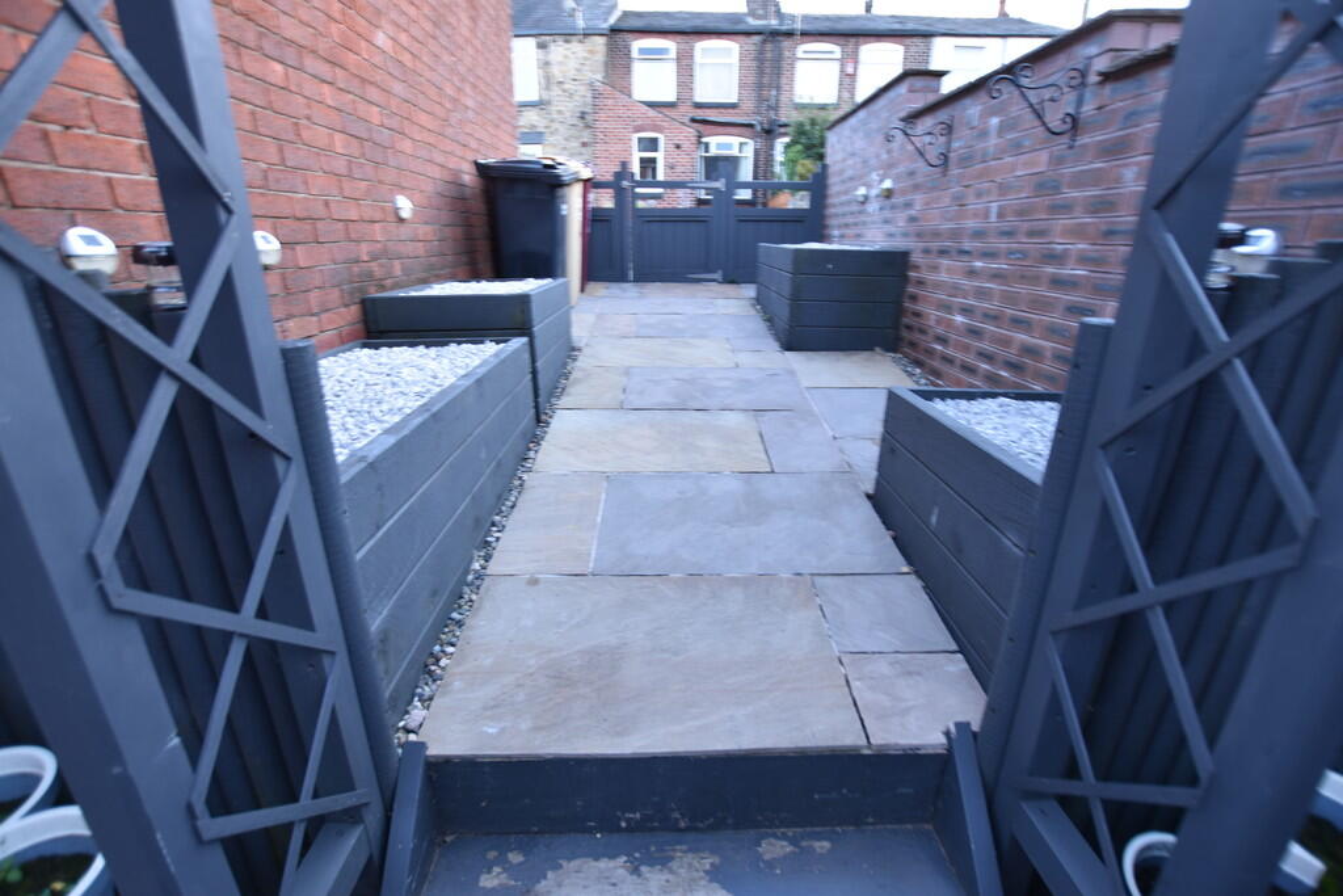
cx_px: 672
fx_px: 560
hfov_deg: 100.4
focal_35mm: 15
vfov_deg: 77.3
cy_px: 448
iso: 100
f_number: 3.5
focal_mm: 10
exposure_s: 1/20
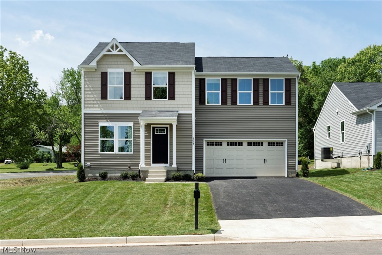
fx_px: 446
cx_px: 191
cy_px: 128
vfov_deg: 31.9
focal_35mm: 42
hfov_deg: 46.4
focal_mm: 42
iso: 320
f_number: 11
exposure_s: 1/500
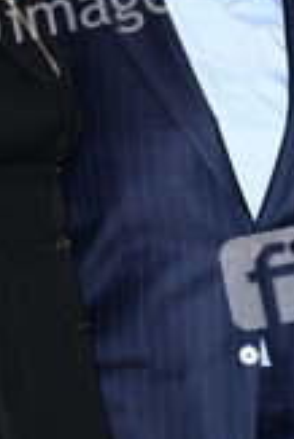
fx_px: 3655
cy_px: 132
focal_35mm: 299
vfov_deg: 6.9
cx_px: 113
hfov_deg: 4.6
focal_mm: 122
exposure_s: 1/250
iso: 640
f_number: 5.6
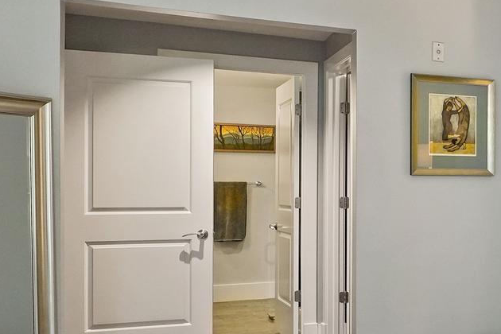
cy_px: 209
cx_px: 658
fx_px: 724
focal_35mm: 52
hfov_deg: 30.0
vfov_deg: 25.9
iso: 640
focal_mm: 16
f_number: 8
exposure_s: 1/10
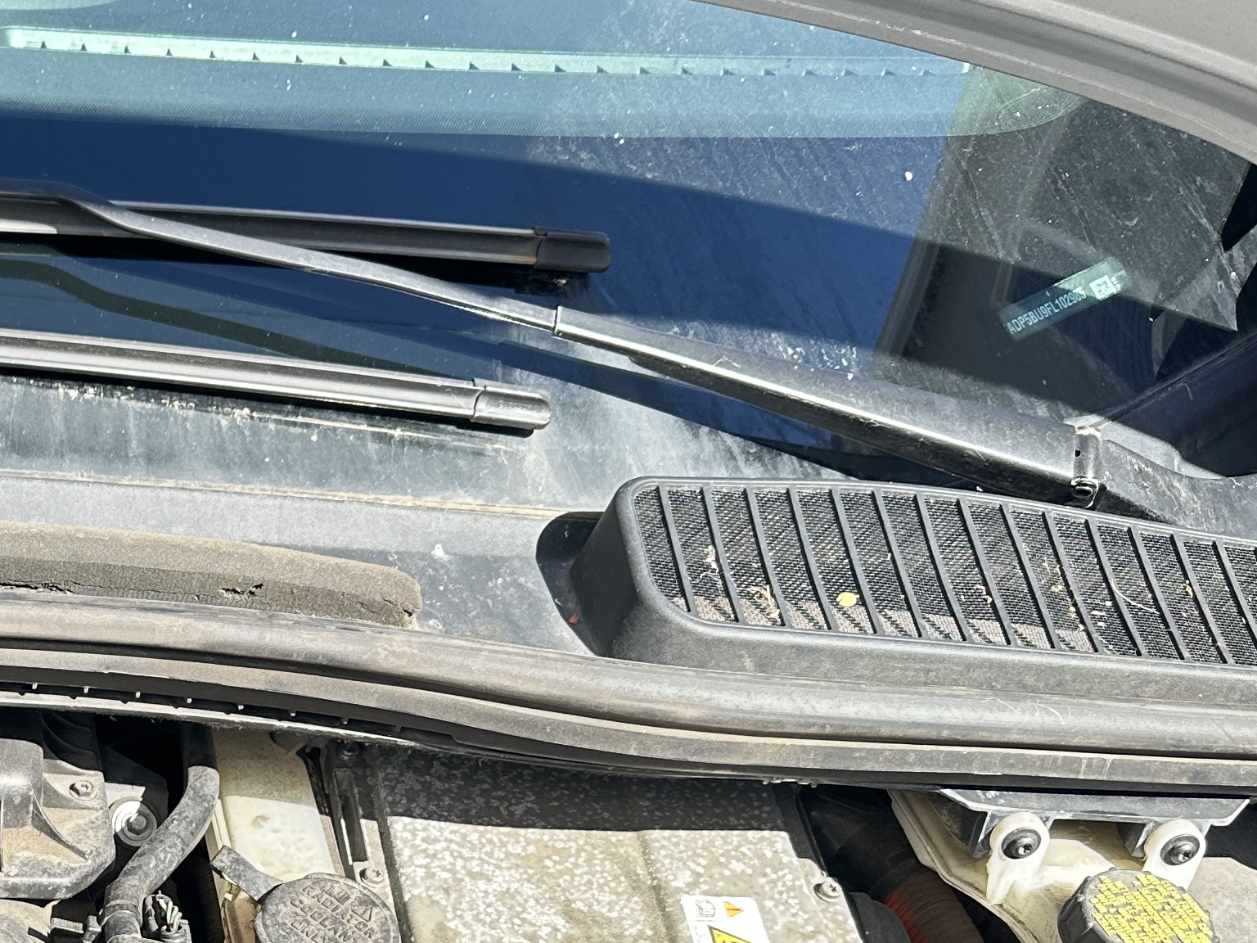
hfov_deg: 28.0
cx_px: -127
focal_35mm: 63
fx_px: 2288
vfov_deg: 22.3
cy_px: 972
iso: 80
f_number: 1.78
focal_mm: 6.86
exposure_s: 1/740
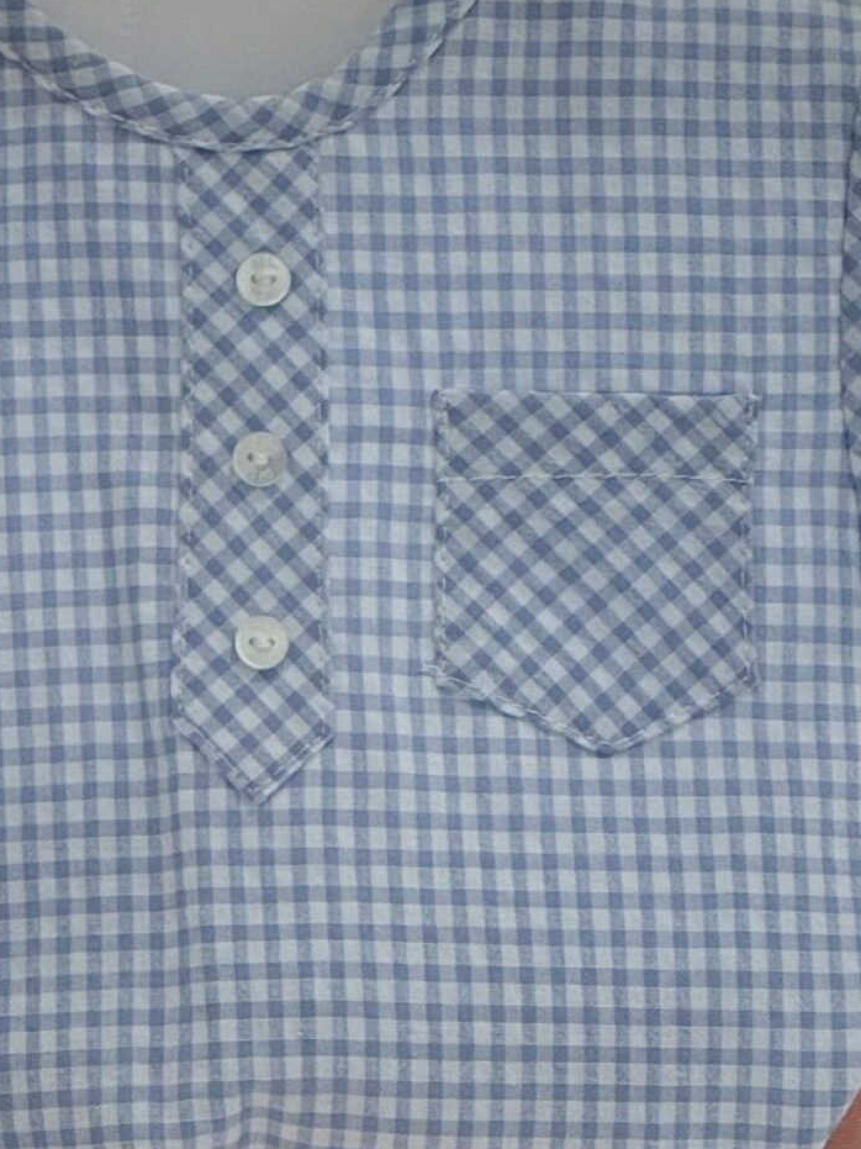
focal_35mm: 330
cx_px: 200
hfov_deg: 4.5
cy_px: 1061
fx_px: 10947
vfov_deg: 6.0
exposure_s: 1/100
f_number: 2.8
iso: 160
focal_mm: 15.66
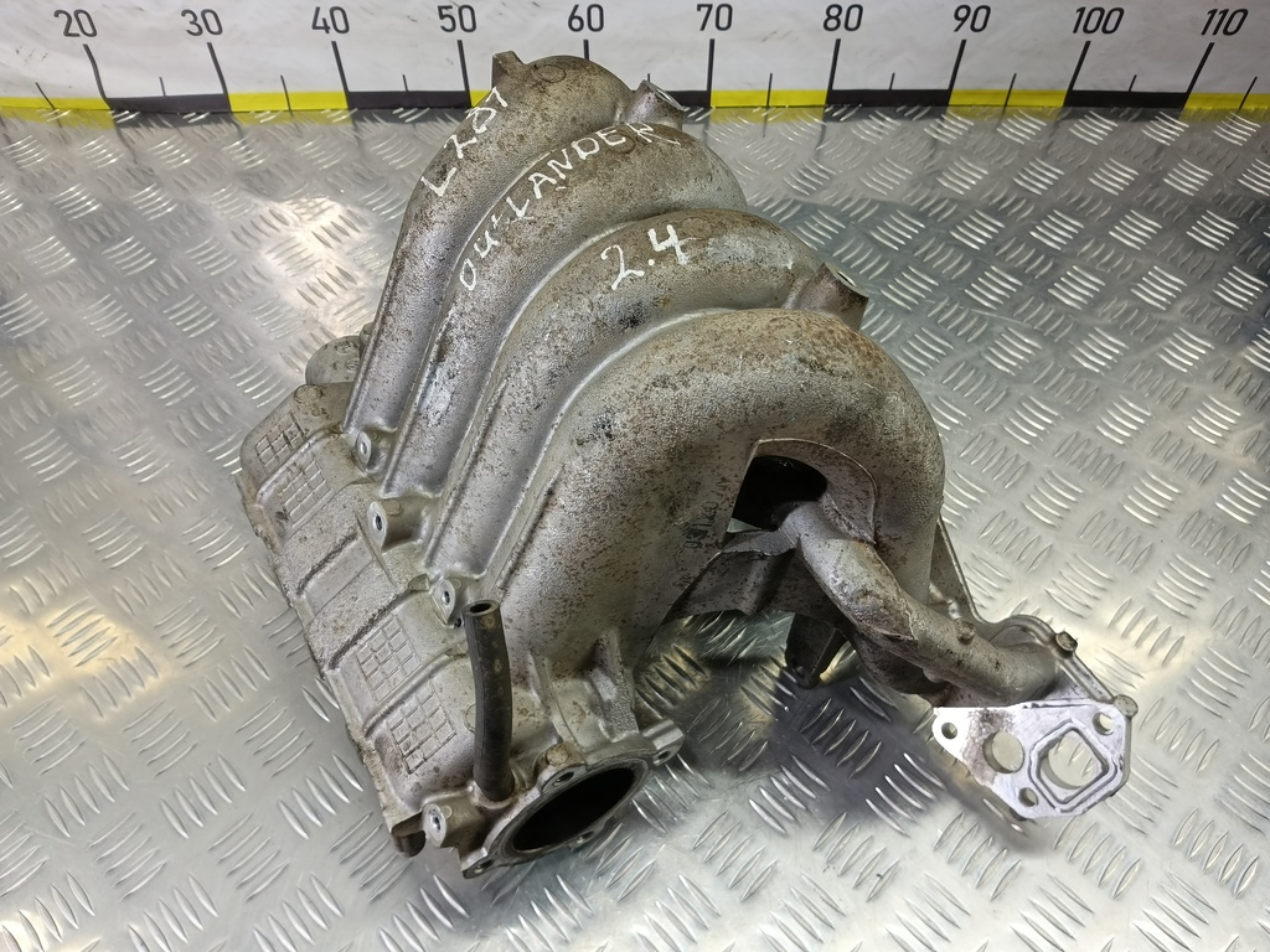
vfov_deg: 58.9
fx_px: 844
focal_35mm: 23
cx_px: 635
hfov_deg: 73.9
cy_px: 476
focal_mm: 4.11
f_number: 1.6
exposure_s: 1/50
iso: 135
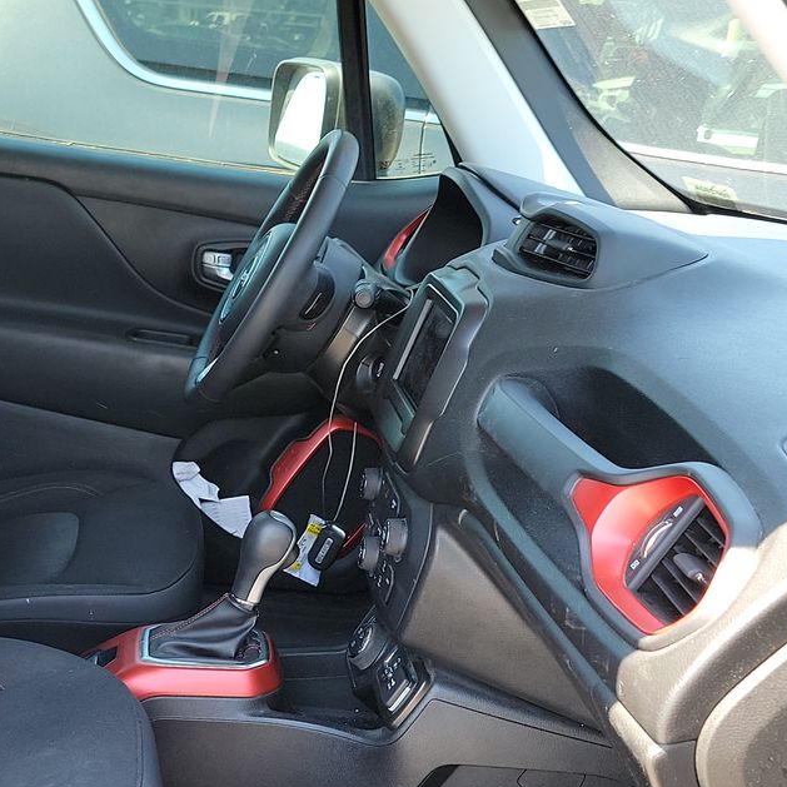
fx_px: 1389
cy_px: 529
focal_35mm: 54
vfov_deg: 31.4
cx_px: 136
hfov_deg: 30.7
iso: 64
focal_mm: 6.7
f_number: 1.8
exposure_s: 1/59
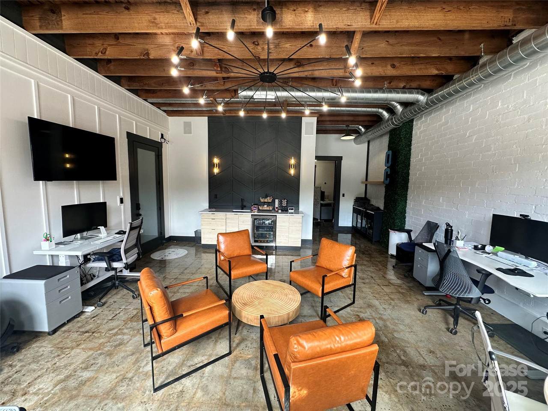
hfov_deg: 102.1
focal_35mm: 14
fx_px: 222
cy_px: 206
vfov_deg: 85.7
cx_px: 274
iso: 160
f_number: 2.2
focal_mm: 2.22
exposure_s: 1/120
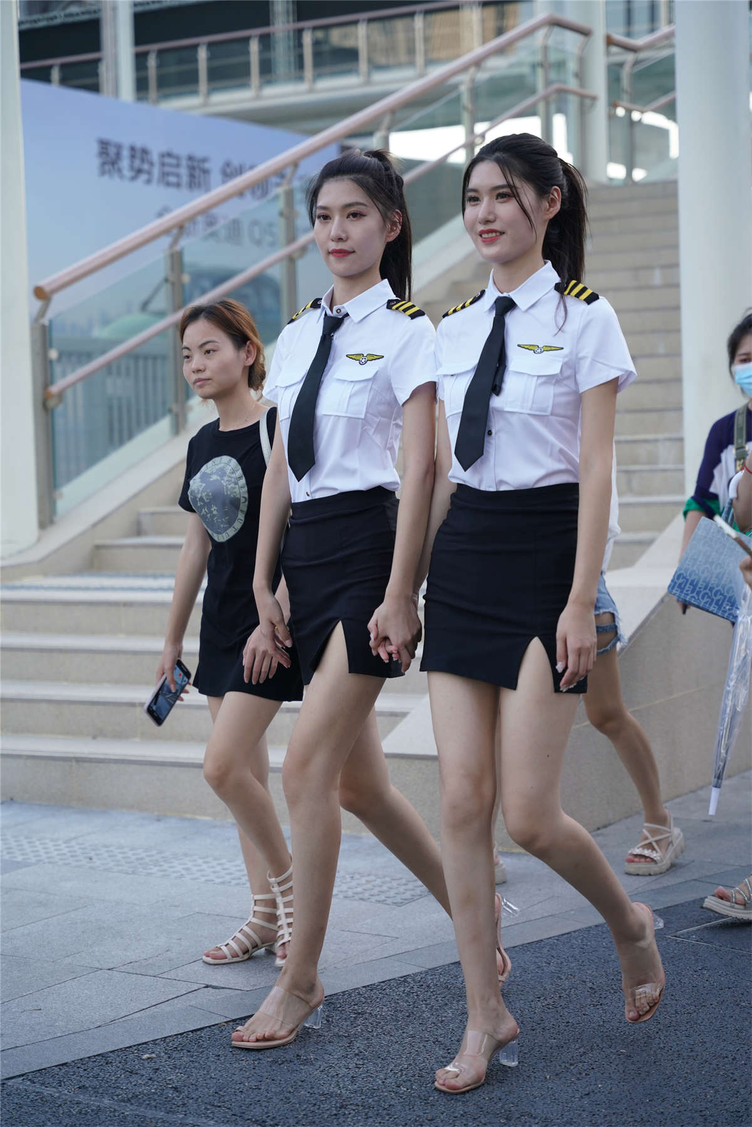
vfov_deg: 28.8
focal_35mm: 70
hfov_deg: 19.5
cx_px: 376
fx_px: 2192
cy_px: 564
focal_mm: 70
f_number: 2.8
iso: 400
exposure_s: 1/500
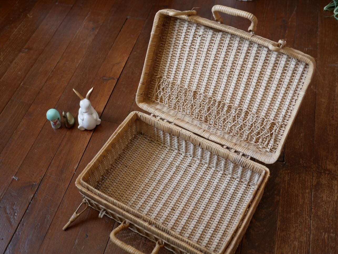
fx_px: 391
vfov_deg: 36.0
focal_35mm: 40
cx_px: 169
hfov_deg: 46.8
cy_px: 127
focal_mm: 20
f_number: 1.8
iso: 200
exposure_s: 1/125
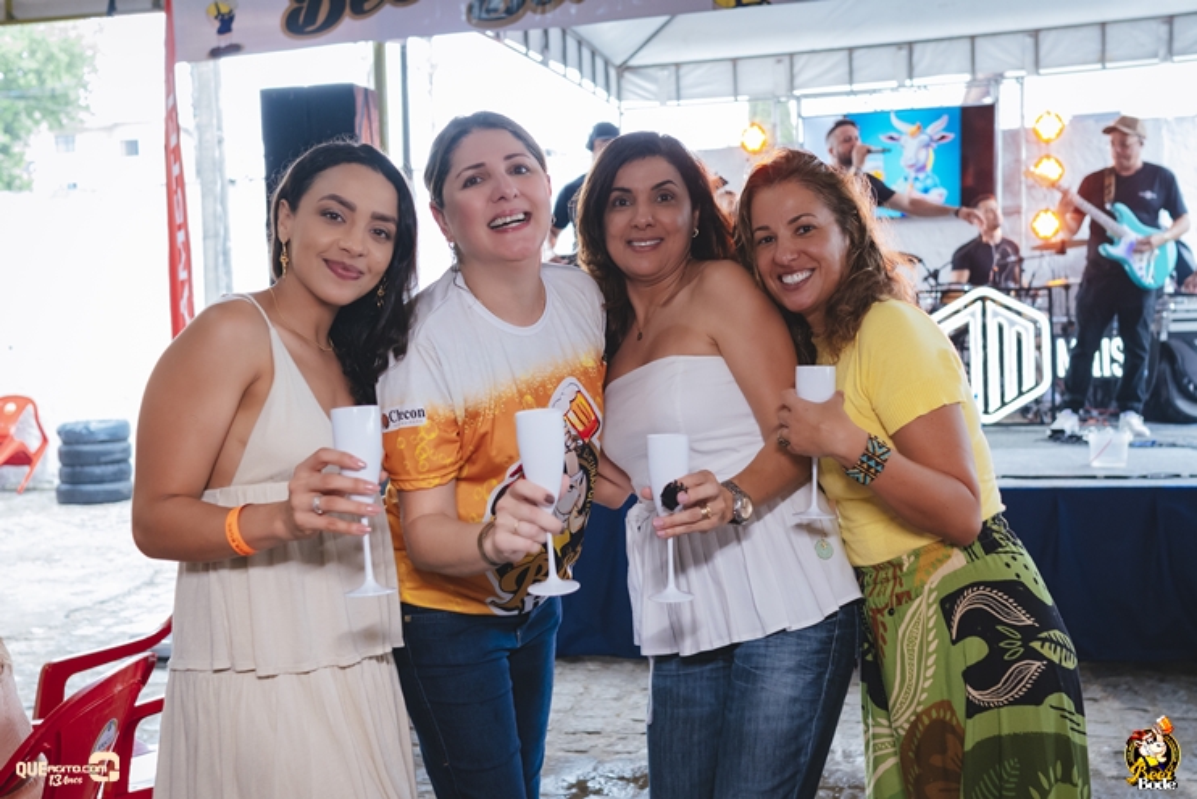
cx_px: 598
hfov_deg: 53.1
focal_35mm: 36
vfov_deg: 36.9
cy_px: 400
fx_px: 1197
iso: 1600
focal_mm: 24
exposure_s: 1/320
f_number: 2.5
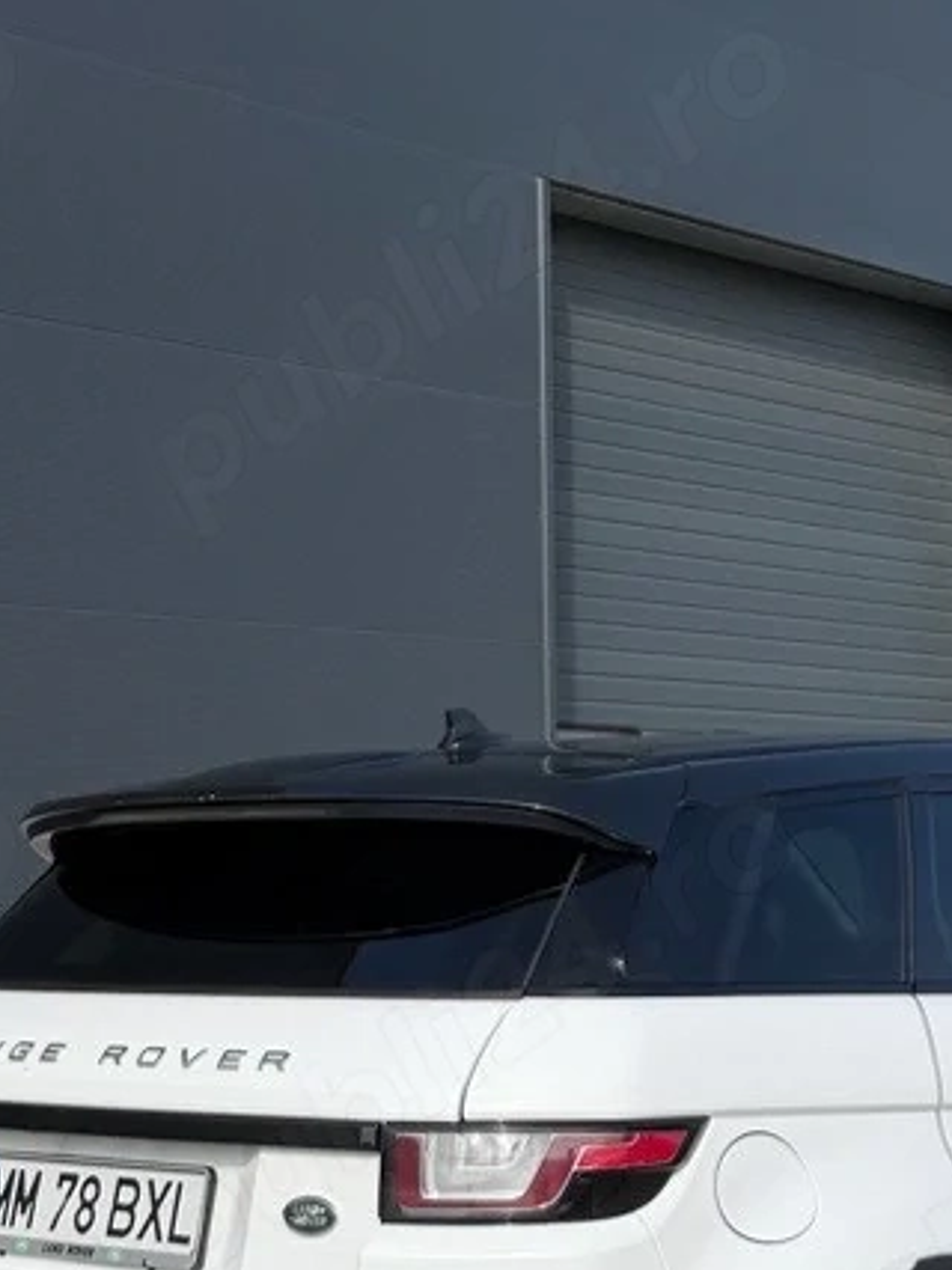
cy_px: 384
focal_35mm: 75
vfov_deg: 25.8
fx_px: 2752
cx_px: 666
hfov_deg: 19.5
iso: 80
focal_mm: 6.76
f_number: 1.78
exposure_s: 1/3145
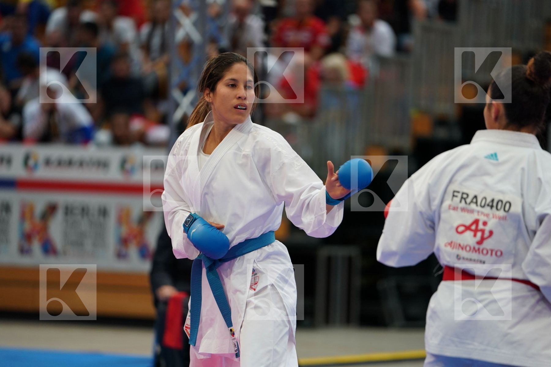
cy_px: 184
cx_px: 276
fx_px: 3061
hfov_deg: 10.3
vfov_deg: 6.9
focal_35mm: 200
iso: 1600
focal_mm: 200
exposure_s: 1/1000
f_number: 2.8
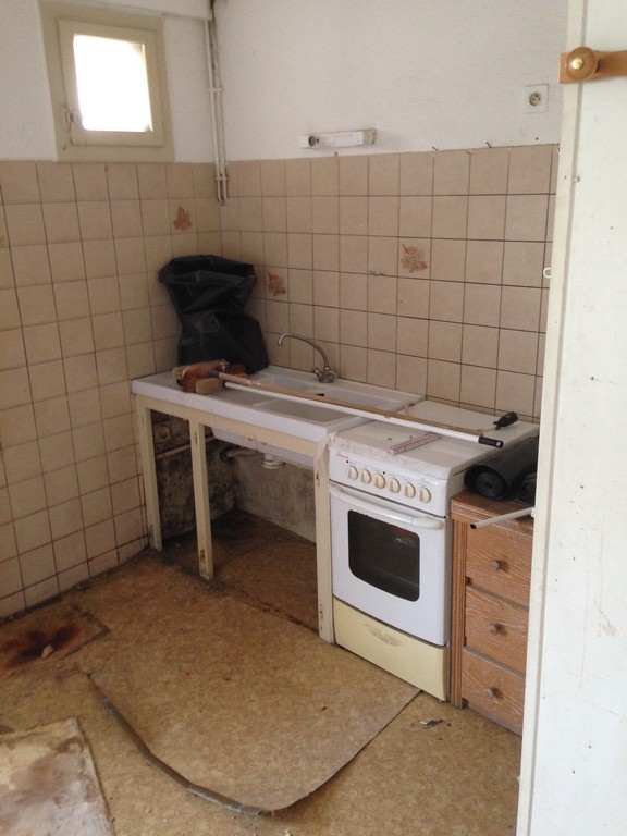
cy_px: 418
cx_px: 314
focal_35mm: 33
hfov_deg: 42.9
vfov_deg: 55.4
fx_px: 797
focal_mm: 4.12
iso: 160
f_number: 2.4
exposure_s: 1/20
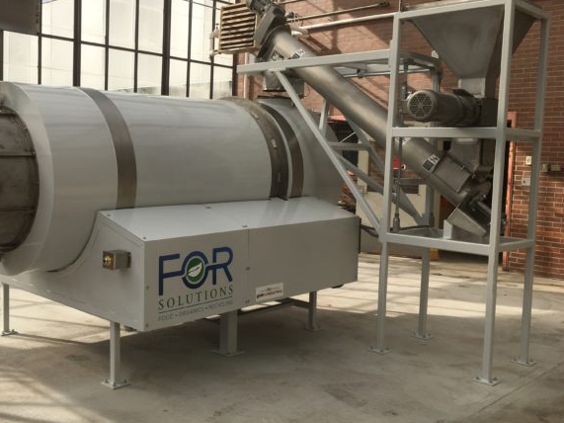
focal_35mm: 39
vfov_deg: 36.8
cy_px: 195
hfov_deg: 47.2
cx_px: 195
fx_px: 635
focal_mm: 4.15
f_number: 2.2
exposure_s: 1/1350
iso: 25
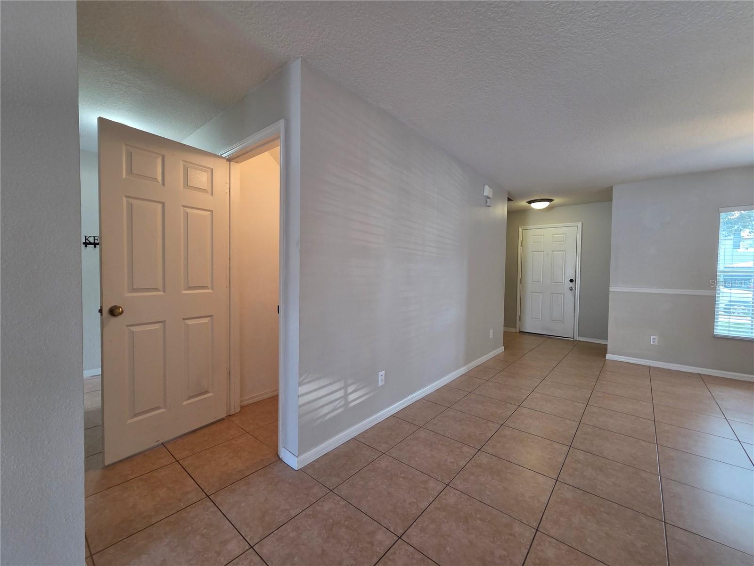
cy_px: 283
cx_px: 377
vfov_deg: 89.9
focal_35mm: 13
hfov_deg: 106.2
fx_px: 283
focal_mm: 2.2
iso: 200
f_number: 2.2
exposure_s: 1/60
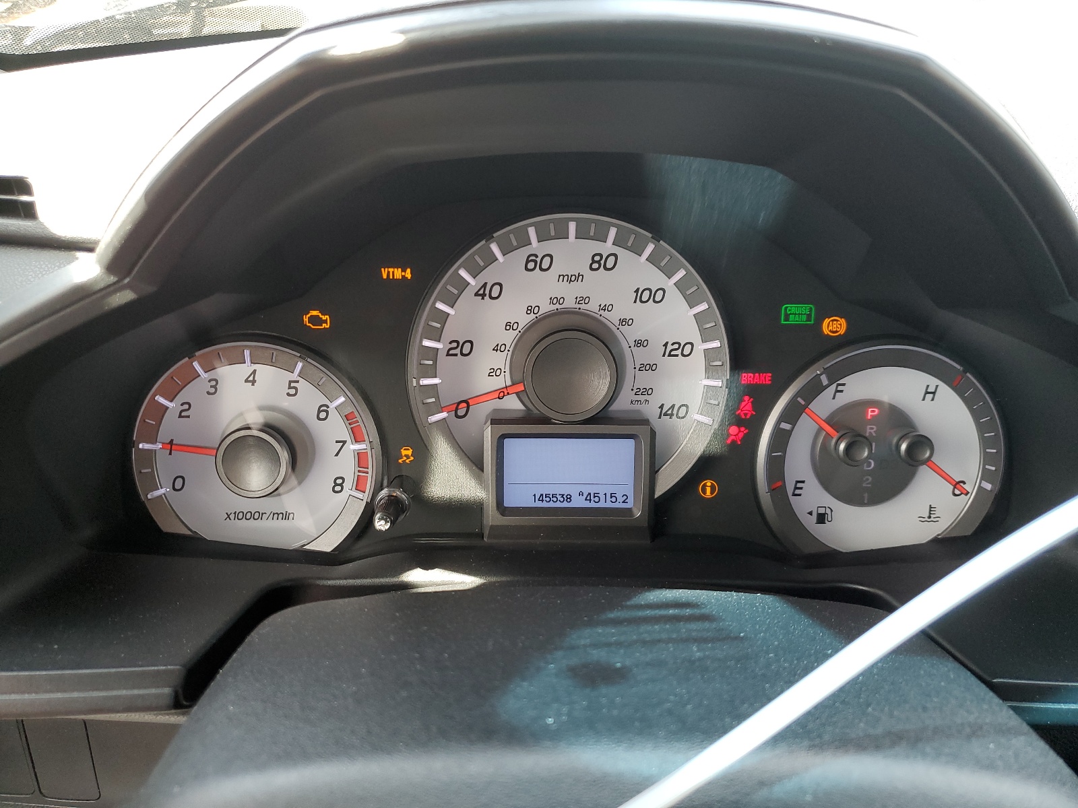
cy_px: 404
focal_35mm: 26
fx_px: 810
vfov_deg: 53.1
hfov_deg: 67.3
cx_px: 539
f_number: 1.5
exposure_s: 1/120
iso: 70
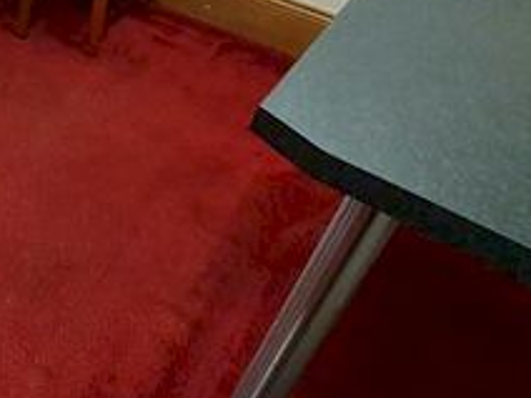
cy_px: -21
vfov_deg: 30.6
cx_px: -215
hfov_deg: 30.4
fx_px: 660
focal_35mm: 43
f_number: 2.2
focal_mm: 1.8
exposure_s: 1/50
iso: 400
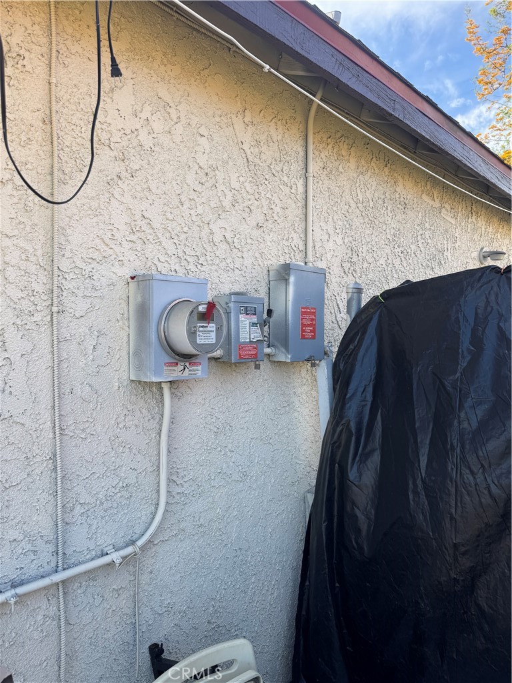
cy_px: 342
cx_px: 256
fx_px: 473
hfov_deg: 56.8
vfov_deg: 71.6
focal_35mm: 24
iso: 80
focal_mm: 6.76
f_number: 1.78
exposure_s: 1/842
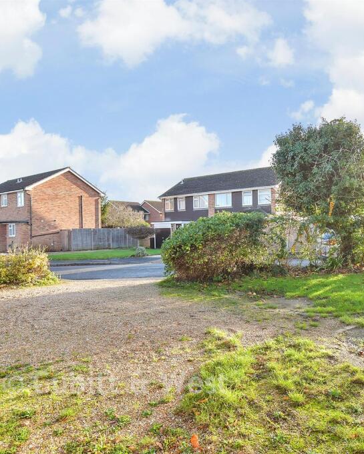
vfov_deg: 70.3
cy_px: 227
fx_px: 323
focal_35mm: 24
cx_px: 224
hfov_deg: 58.1
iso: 500
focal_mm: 11.5
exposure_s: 1/250
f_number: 7.1
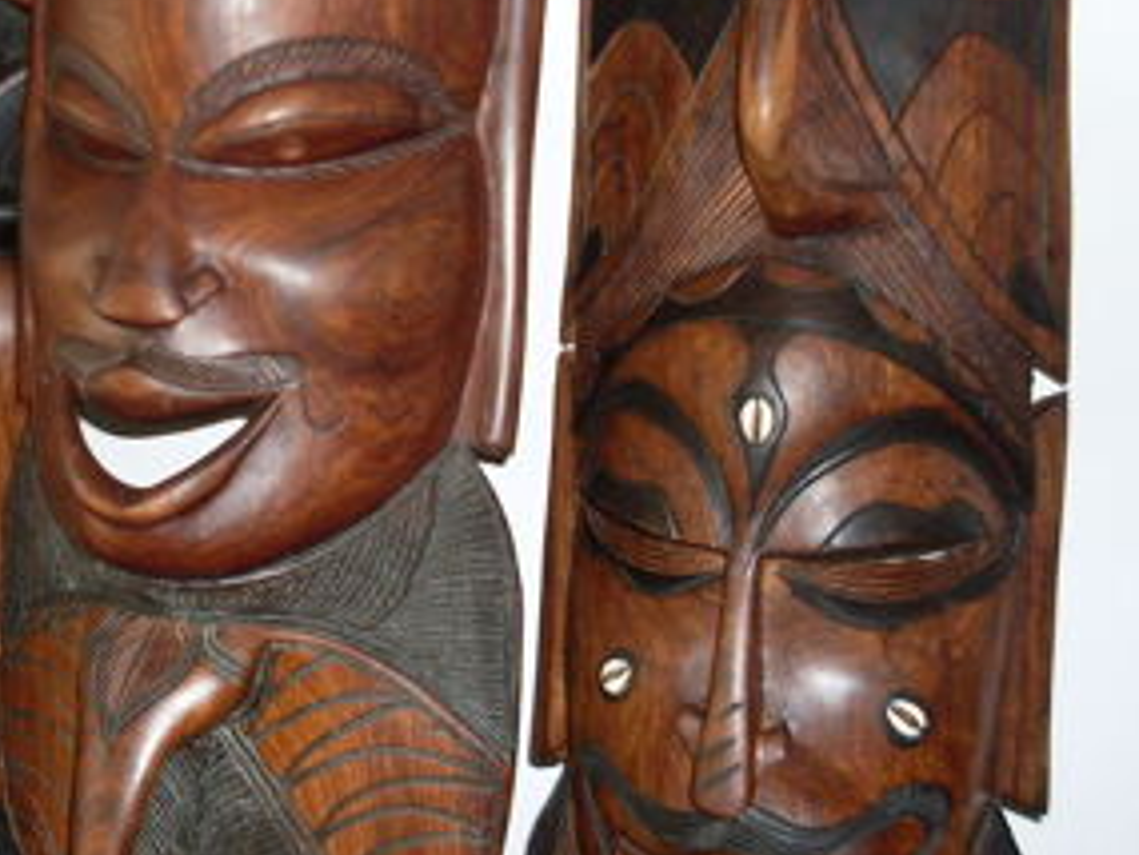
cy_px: 368
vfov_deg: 22.9
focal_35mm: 64
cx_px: 312
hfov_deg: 29.9
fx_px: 2107
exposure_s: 1/45
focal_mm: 6.3
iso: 100
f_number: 2.8
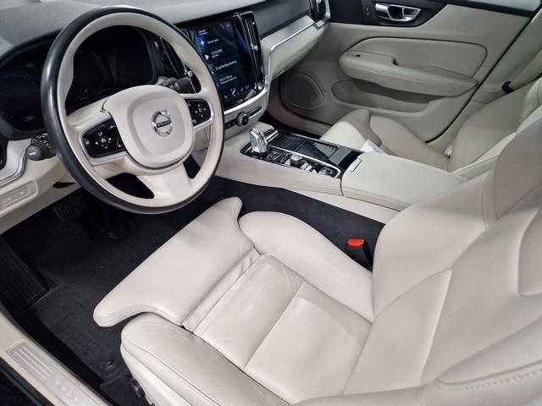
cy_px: 203
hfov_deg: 73.9
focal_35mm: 23
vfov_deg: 58.9
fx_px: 360
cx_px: 271
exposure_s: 1/100
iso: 250
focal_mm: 5.4
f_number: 1.8
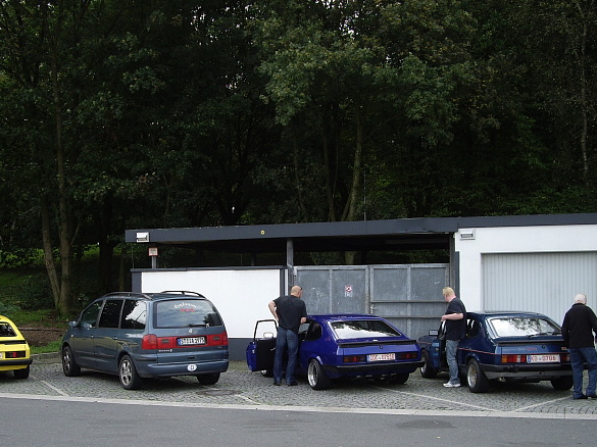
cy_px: 305
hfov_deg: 36.8
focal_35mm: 52
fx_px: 896
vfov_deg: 27.8
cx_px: 260
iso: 100
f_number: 2.8
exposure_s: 1/250
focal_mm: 7.9
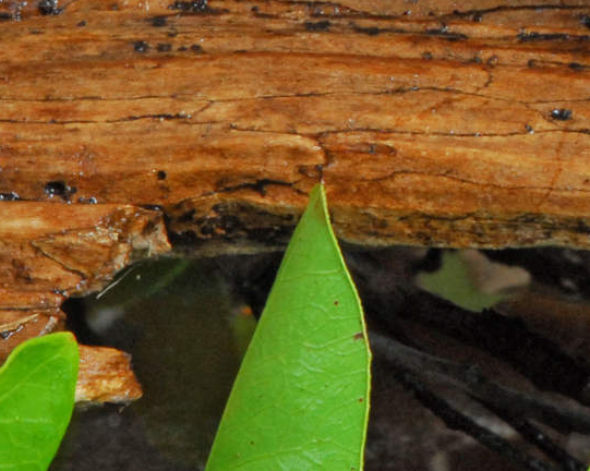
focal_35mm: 526
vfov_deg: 2.9
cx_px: 1023
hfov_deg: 3.7
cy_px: -139
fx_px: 9172
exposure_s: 1/250
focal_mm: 105
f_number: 29
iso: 640
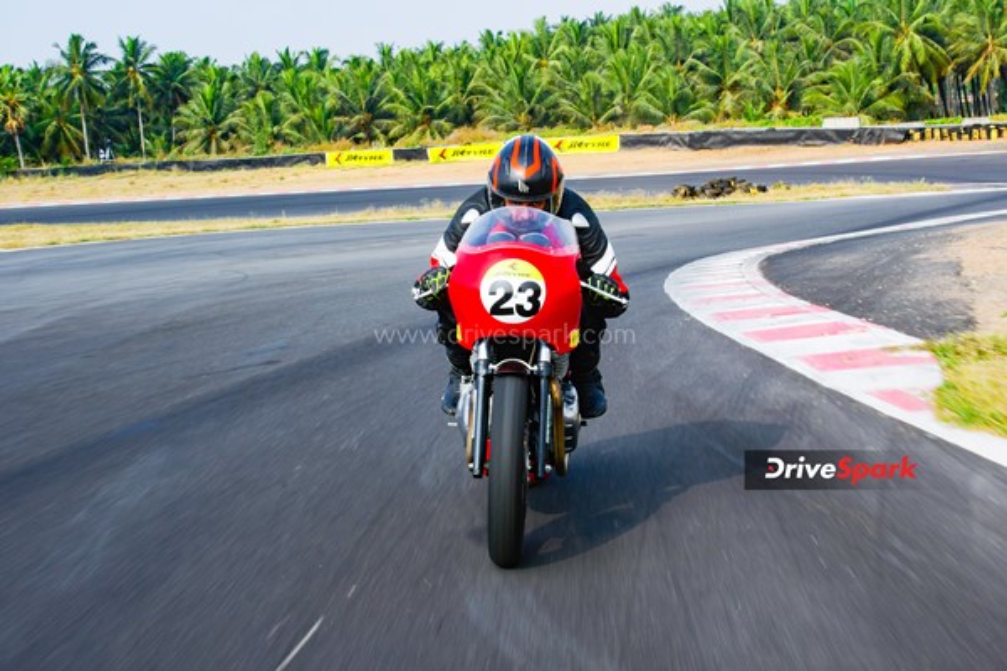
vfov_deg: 23.8
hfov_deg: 35.1
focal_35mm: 57
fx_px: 1594
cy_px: 336
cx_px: 504
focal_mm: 38
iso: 100
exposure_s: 1/60
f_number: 16
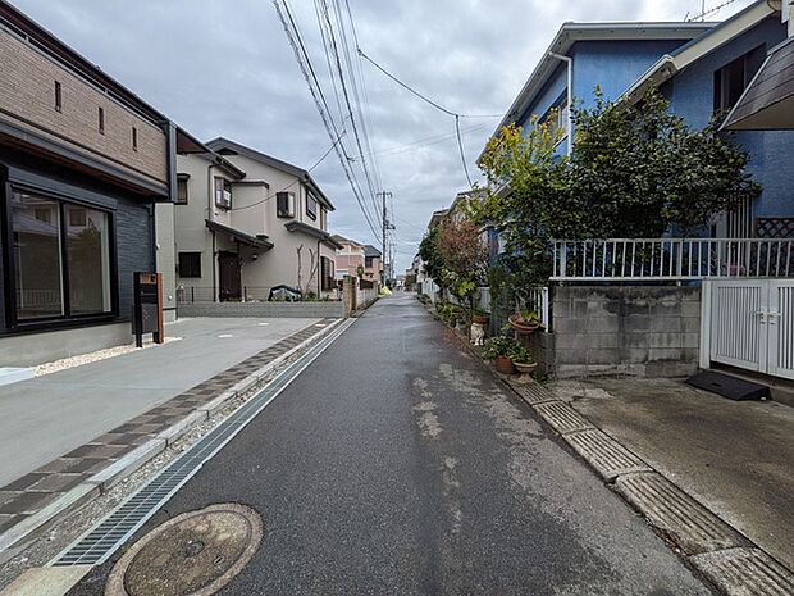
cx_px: 397
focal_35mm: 14
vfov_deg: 85.7
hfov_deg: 102.1
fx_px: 321
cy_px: 298
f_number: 2.2
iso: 46
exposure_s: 1/2833
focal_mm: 1.83
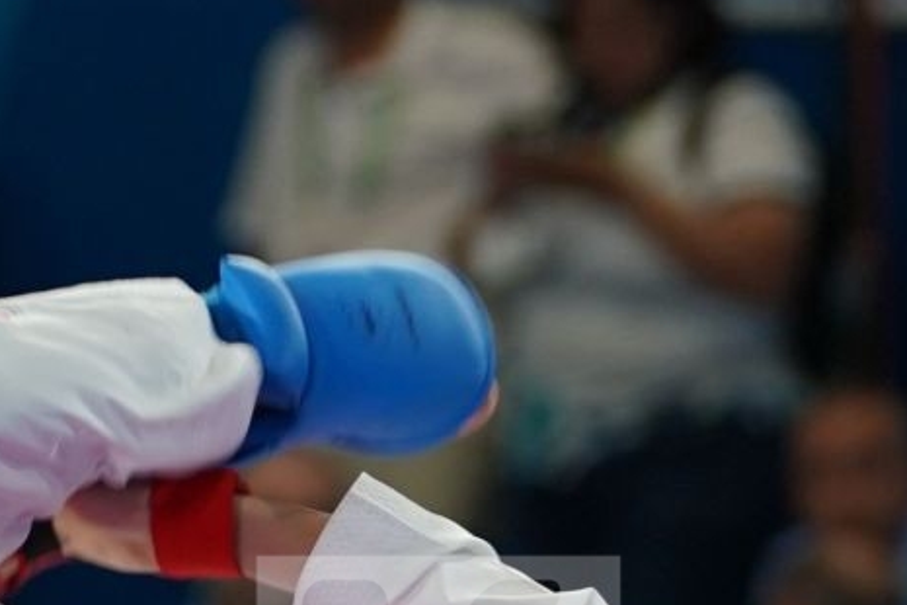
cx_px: -222
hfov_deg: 2.8
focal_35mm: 732
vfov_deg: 1.9
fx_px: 18441
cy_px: 734
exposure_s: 1/500
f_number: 2.8
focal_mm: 126
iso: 640
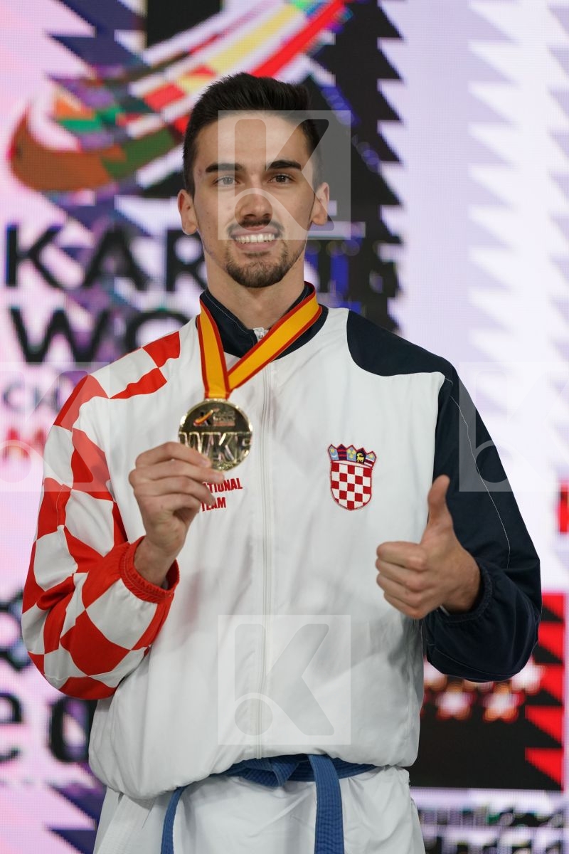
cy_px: 427
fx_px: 9483
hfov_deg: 3.4
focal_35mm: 400
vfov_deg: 5.2
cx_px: 284
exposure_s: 1/500
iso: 3200
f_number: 2.8
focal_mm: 400
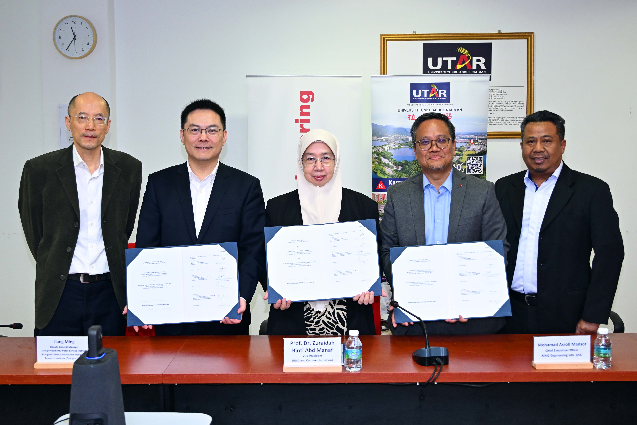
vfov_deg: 34.2
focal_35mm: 39
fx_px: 690
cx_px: 318
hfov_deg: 49.6
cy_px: 212
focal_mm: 26
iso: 1000
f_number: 4
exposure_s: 1/100
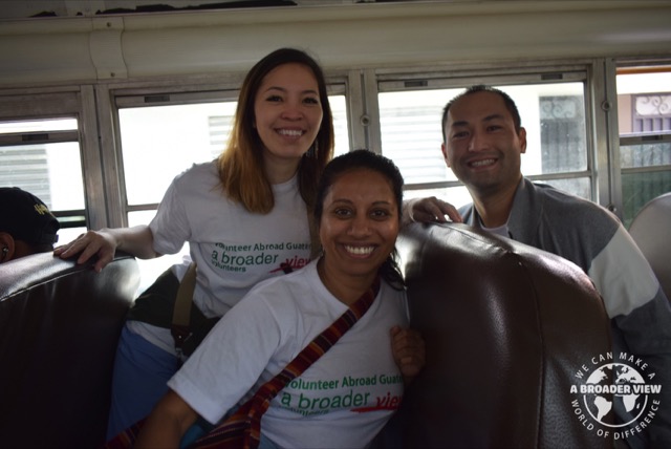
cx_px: 336
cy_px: 224
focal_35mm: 27
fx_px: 504
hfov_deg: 67.3
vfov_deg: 48.0
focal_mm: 18
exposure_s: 1/80
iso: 400
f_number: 4.5
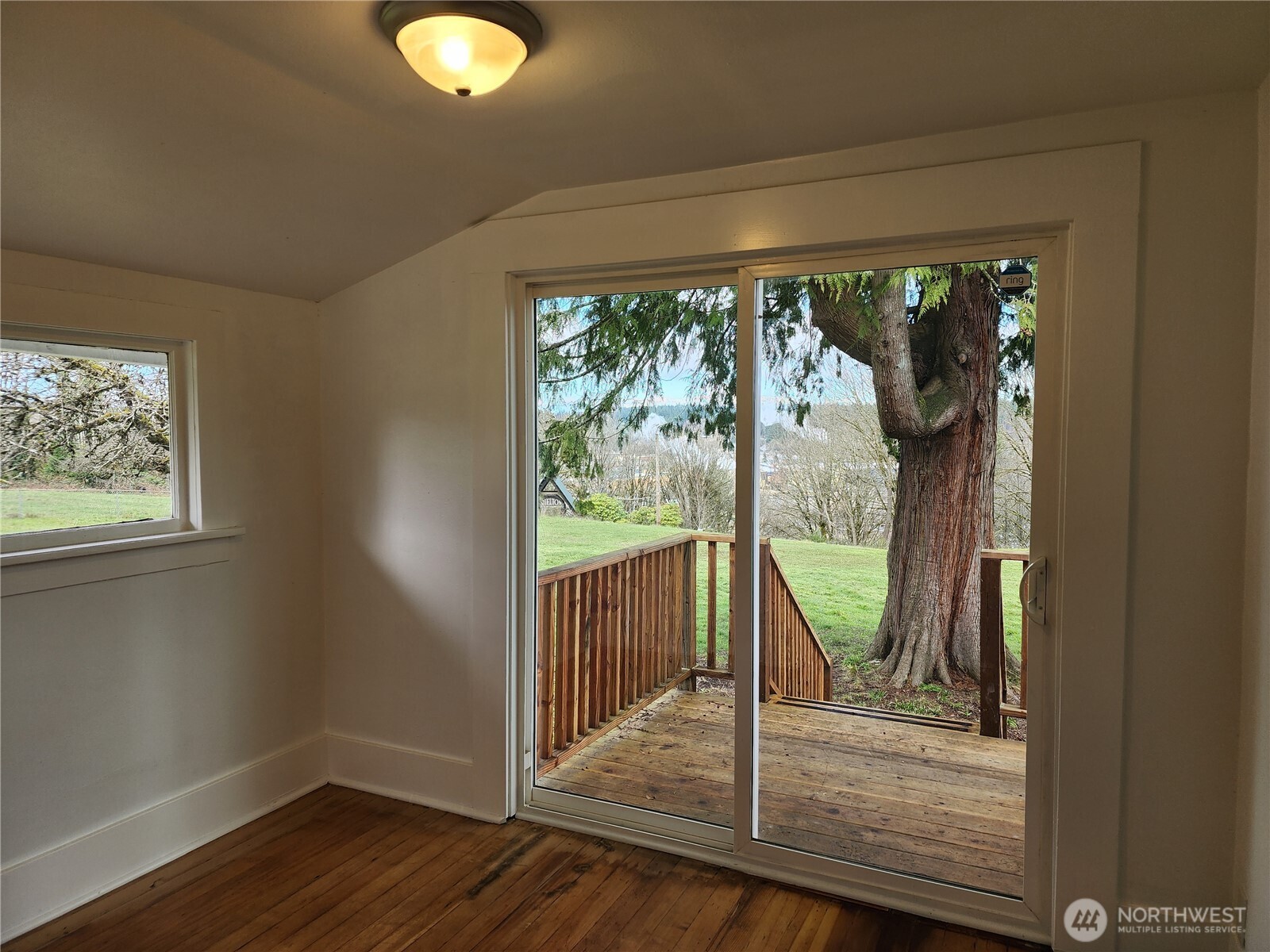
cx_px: 635
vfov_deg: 58.9
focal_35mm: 23
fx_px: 844
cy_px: 476
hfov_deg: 73.9
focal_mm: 6.4
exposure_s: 1/180
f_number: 1.8
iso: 64
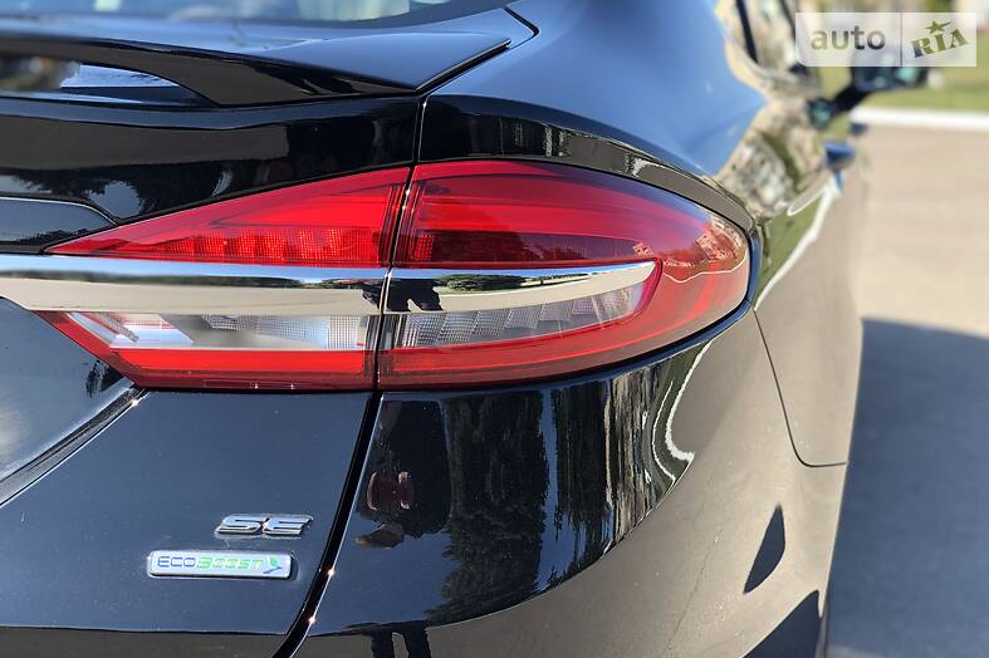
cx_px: 493
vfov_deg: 24.6
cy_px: 374
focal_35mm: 55
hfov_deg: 36.3
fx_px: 1510
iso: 16
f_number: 2.4
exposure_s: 1/149
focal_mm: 6
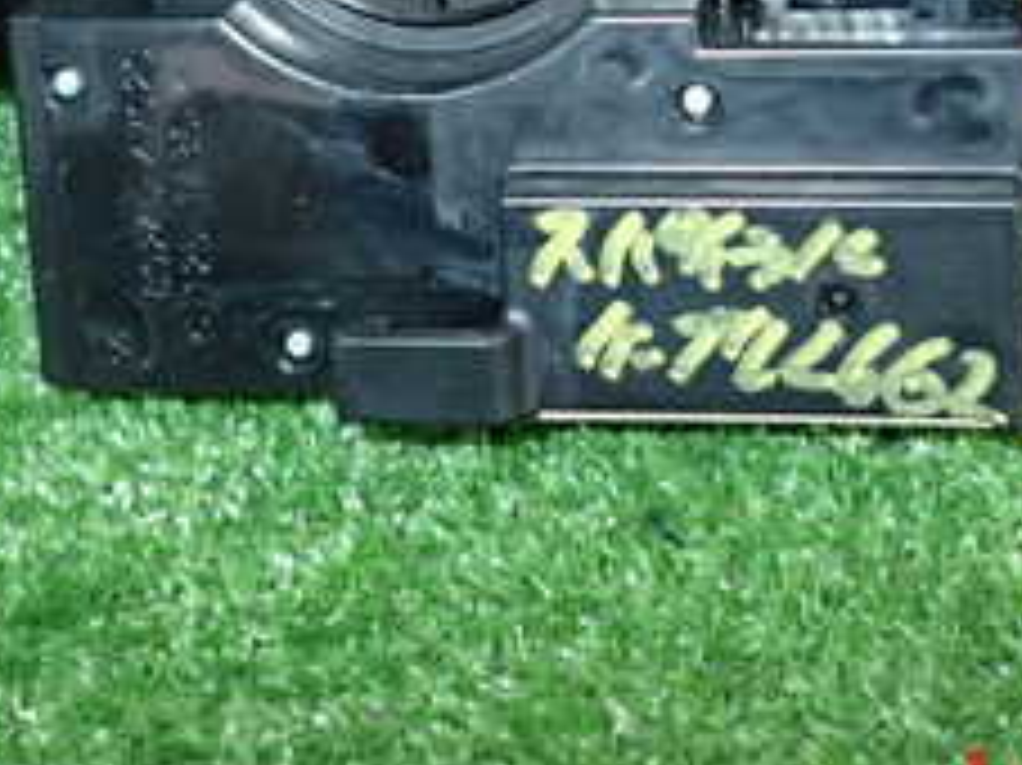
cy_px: -162
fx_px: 1948
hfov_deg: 29.3
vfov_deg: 20.7
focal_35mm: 66
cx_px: 635
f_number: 2
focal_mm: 4.5
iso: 400
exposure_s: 1/100
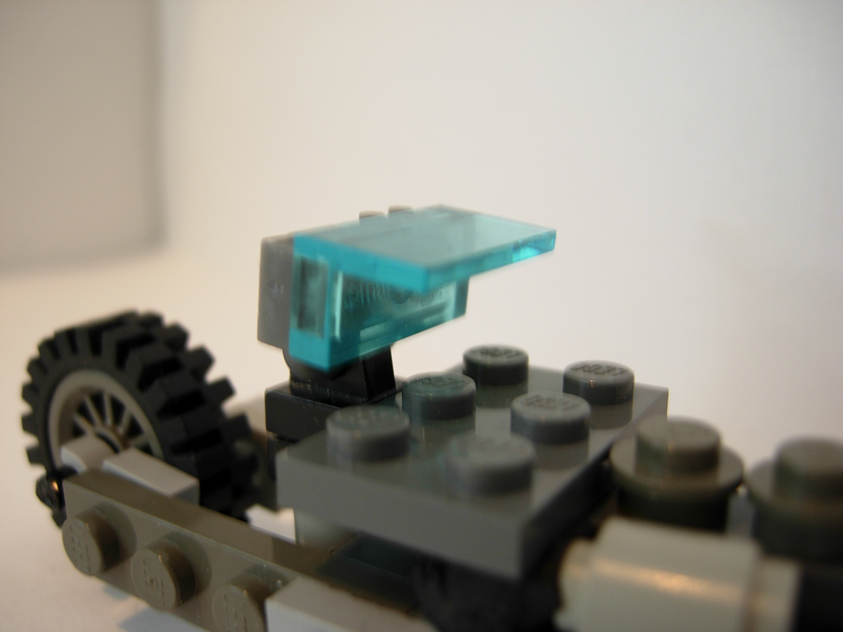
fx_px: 877
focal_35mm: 36
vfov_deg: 39.7
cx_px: 422
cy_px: 316
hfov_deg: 51.4
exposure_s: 1/15.5
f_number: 2.7
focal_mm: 7.5
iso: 50
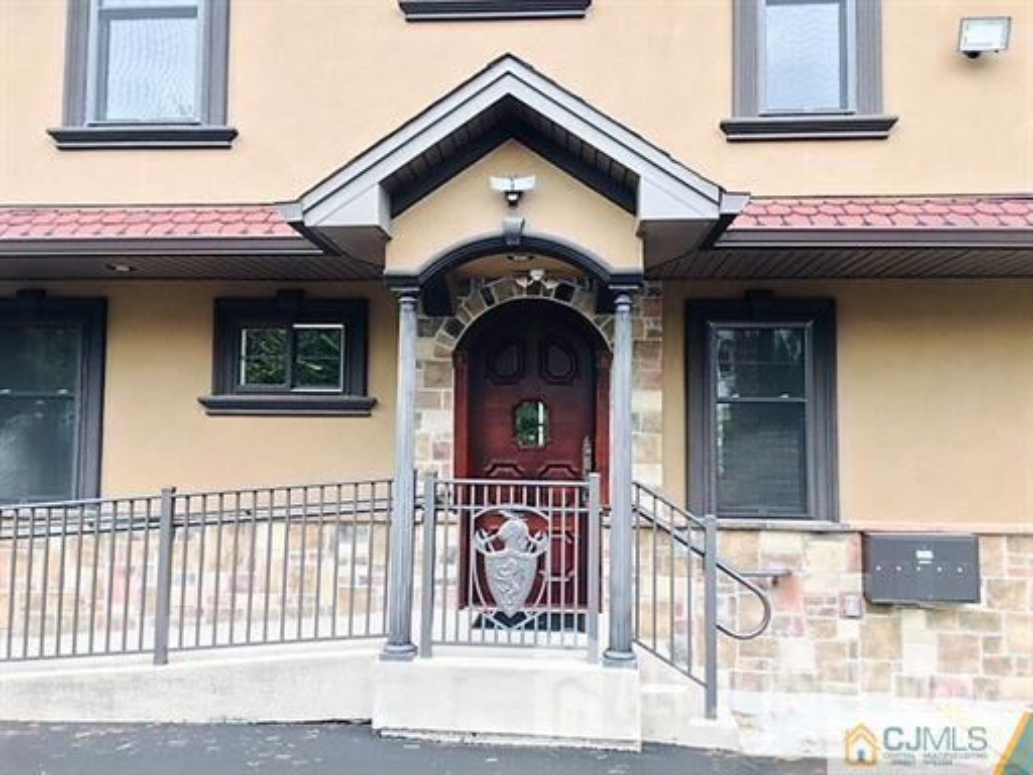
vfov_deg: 48.2
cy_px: 388
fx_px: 865
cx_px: 516
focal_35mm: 29
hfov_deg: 61.7
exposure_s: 1/40
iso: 25
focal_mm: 4.15
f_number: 2.2
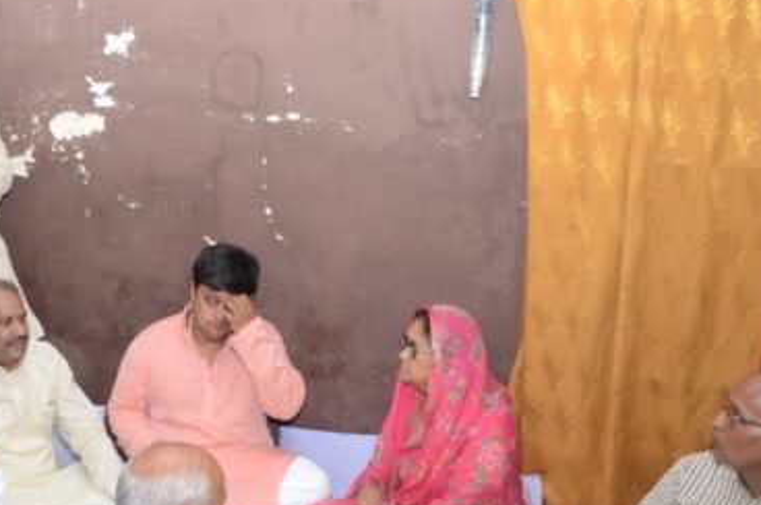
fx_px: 1076
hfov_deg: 38.1
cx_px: 209
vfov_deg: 25.6
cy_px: 446
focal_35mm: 51
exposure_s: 1/125
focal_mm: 18
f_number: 3.5
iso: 800
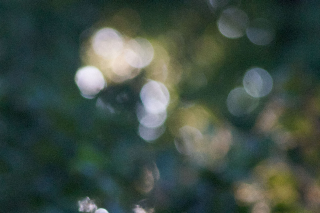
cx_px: 160
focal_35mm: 630
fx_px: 5600
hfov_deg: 3.3
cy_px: 106
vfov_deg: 2.2
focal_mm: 420
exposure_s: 1/1000
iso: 6400
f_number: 11
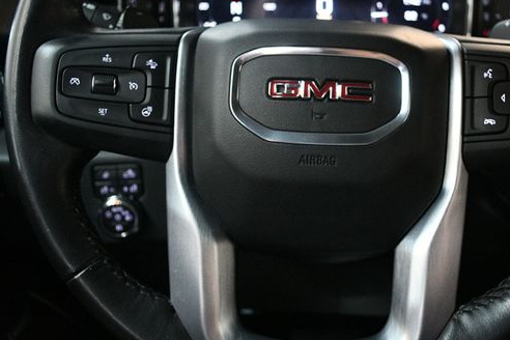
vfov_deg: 34.2
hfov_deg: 48.9
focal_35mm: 39
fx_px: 552
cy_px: 147
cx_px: 330
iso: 3600
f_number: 3.8
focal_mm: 20
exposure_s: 1/60
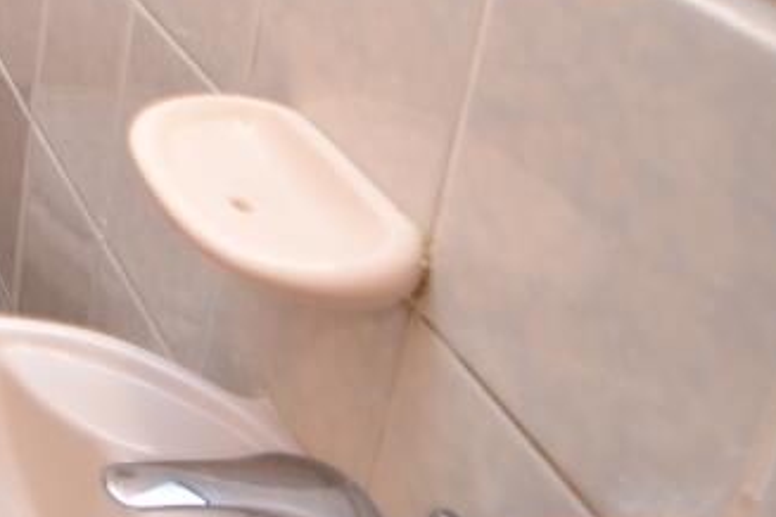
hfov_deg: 27.6
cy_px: -247
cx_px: -406
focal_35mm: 47
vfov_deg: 23.3
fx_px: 1013
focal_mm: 10
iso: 100
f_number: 4.5
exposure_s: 1/2
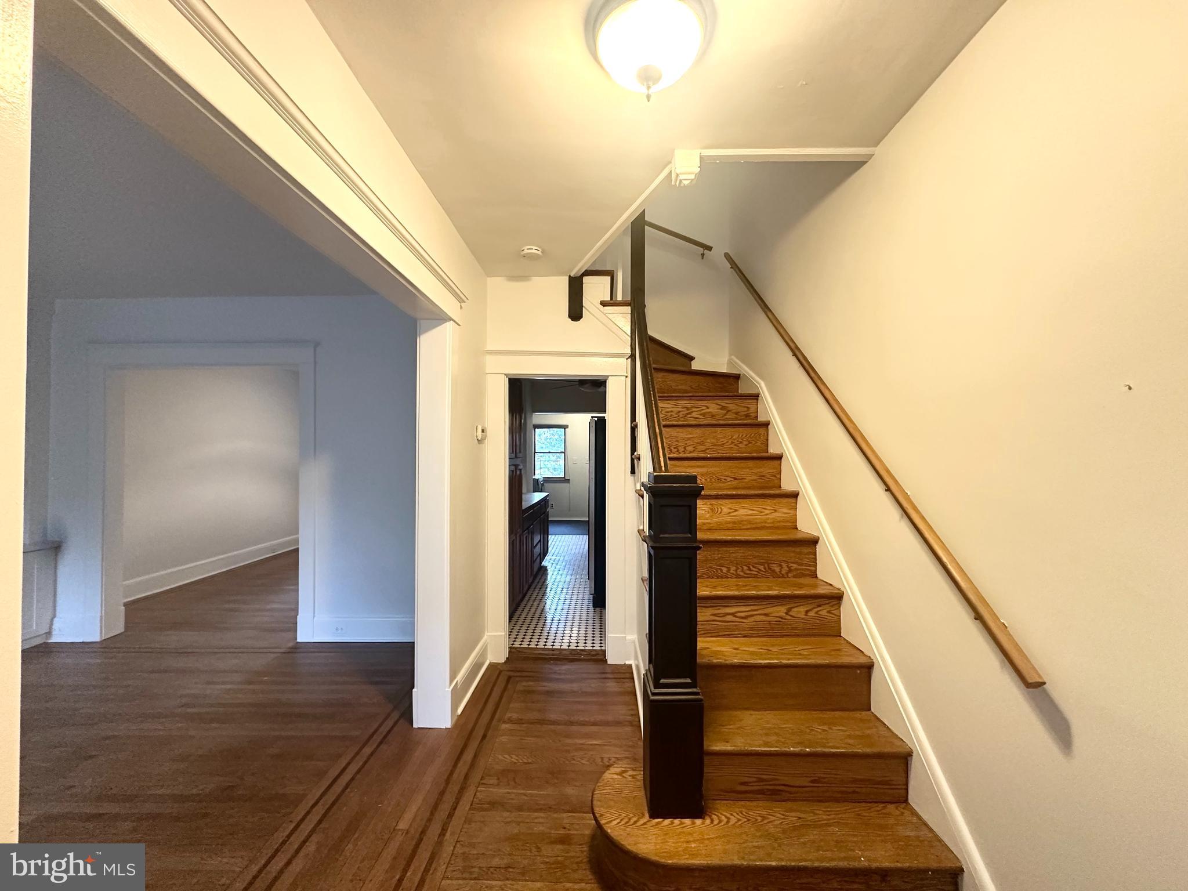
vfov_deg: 85.7
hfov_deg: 102.1
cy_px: 446
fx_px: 480
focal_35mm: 14
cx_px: 594
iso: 400
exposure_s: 1/60
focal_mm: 2.22
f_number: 2.2
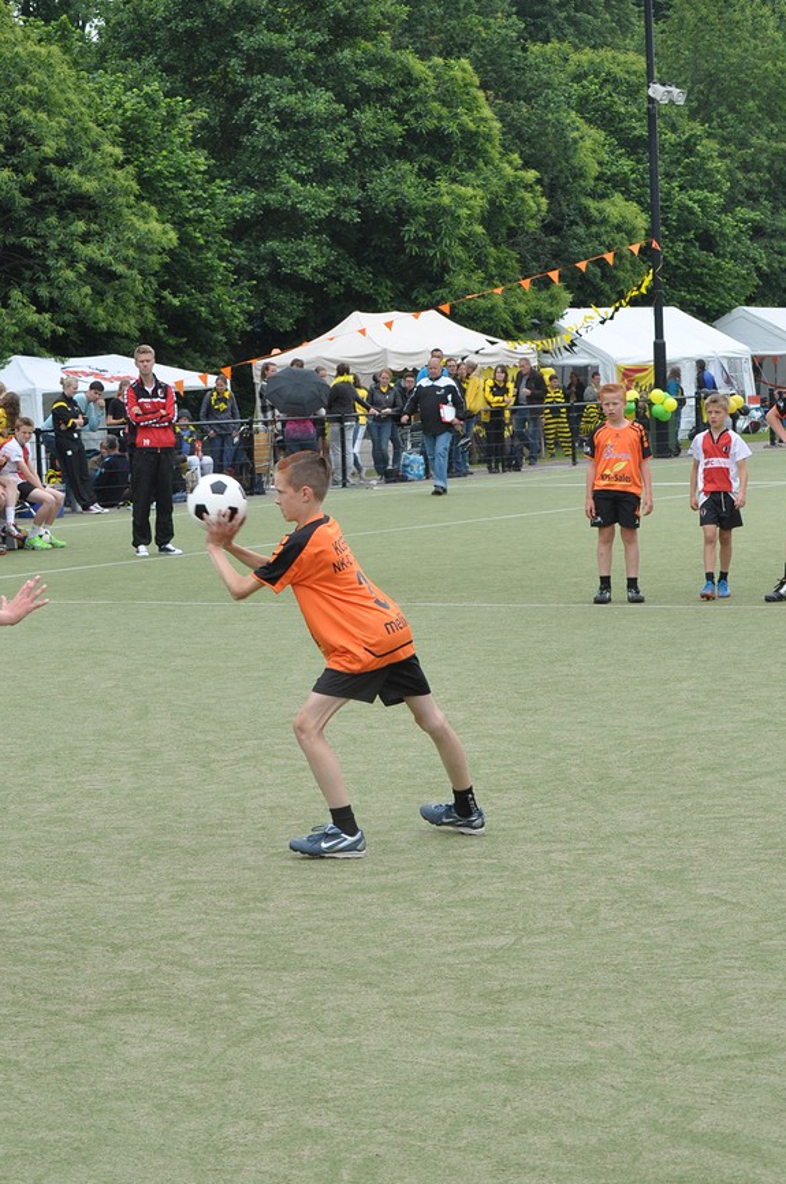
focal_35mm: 98
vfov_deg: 20.9
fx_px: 3205
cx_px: 351
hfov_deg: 14.0
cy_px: 562
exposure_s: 1/320
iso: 400
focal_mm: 55
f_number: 9
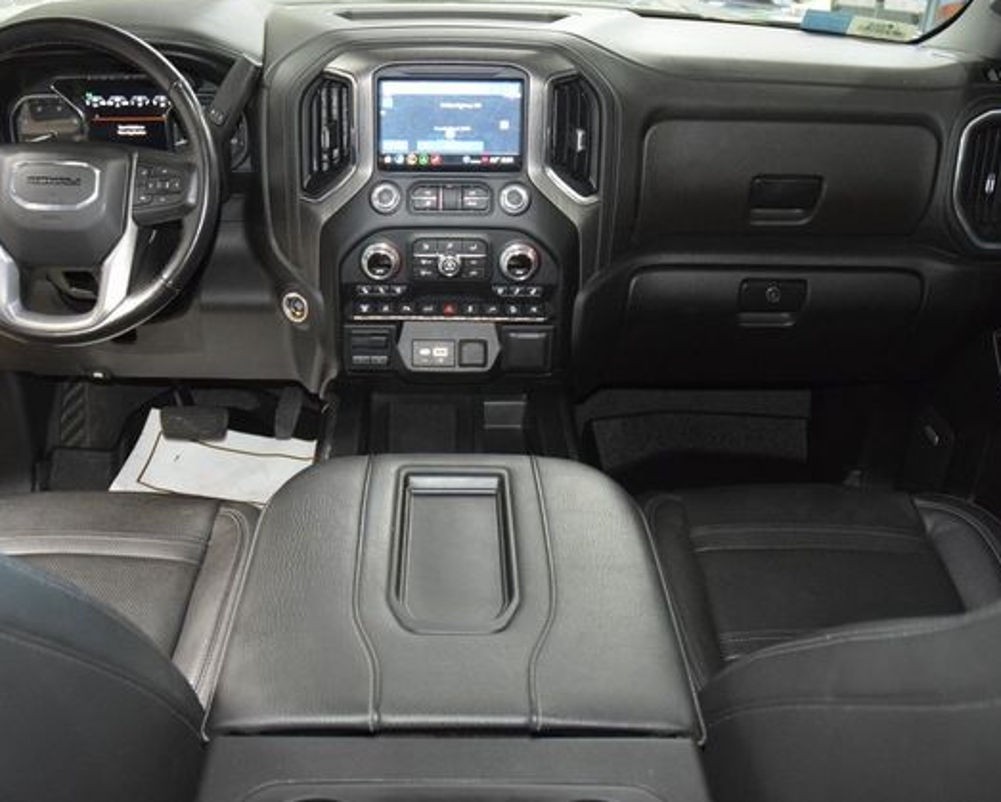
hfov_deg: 57.0
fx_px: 919
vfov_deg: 47.1
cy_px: 397
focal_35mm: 31
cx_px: 444
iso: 3200
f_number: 3.5
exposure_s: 1/60
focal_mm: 18
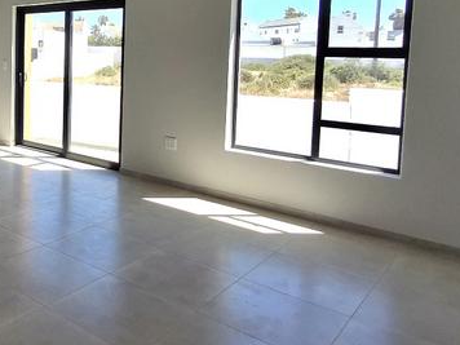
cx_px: 12
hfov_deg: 44.5
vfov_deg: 38.8
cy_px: 93
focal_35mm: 36
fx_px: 478
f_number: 2.2
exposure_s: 1/833
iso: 40
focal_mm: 1.64
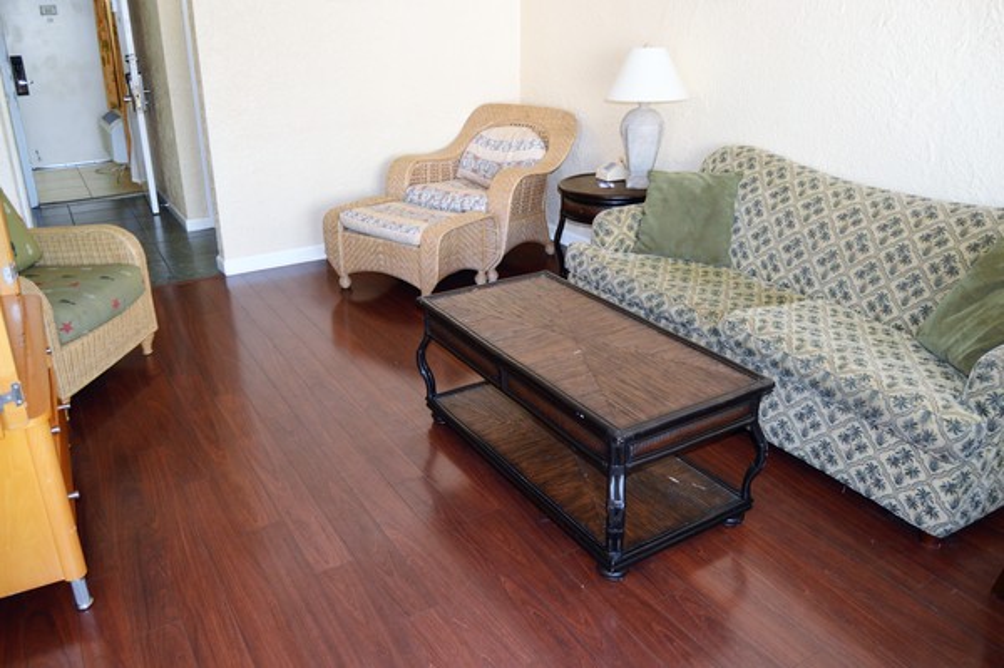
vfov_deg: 47.9
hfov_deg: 67.4
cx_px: 502
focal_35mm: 27
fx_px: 752
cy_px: 334
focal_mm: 18
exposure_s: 1/60
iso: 500
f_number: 3.5
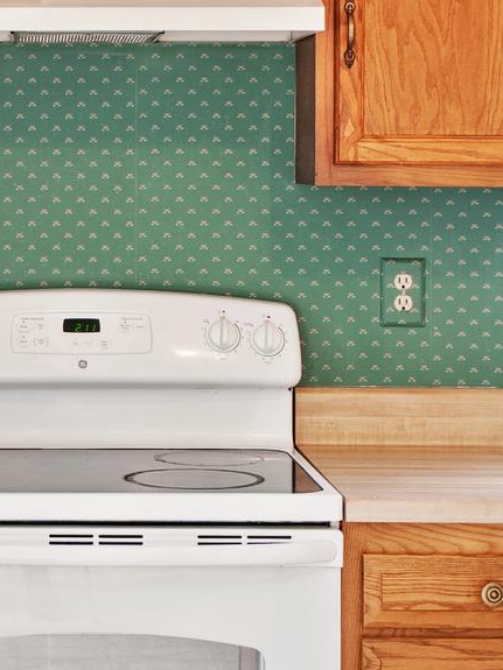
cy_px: 180
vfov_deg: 17.3
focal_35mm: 113
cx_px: -5
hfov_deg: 12.9
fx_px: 2190
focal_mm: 33
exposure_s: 1/4
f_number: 9
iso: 320
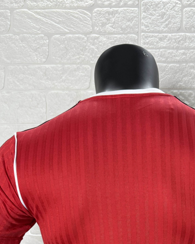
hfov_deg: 31.8
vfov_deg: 36.0
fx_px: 339
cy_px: 240
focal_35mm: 47
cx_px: 133
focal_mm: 6.76
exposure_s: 1/50
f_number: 1.78
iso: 125
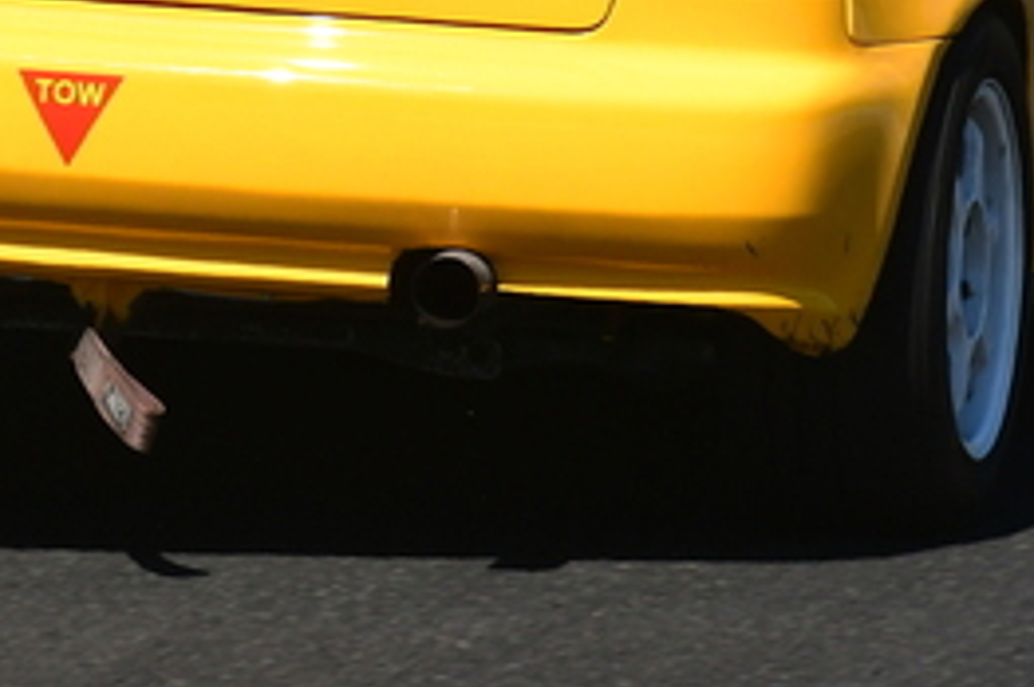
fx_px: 55250
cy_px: -160
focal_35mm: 1926
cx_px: 403
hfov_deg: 1.1
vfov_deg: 0.7
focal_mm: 420
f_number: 13
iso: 500
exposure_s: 1/640
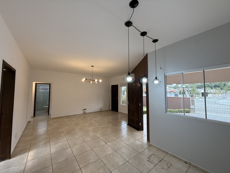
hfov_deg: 102.1
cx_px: 115
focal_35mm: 14
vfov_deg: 85.7
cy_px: 86
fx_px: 93
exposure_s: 1/120
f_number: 2.2
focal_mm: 2.22
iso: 125
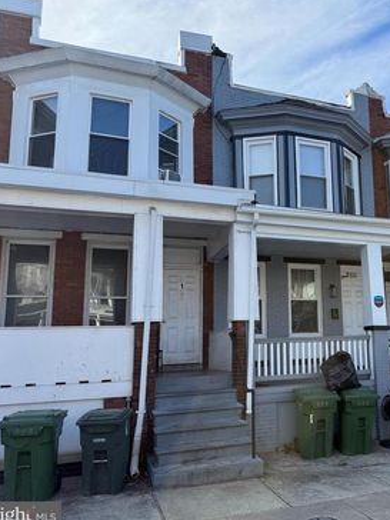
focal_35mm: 33
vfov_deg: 55.4
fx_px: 496
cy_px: 262
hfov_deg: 40.5
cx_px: 331
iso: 100
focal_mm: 6.76
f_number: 1.78
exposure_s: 1/2907
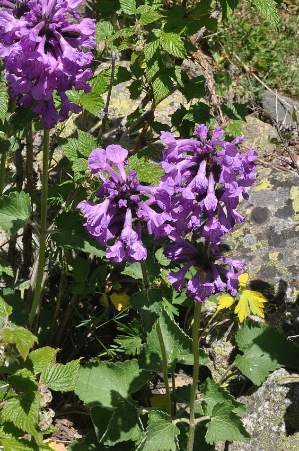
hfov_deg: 18.9
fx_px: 896
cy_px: 202
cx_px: 124
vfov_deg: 28.2
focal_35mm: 72
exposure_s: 1/125
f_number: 13
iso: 200
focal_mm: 35
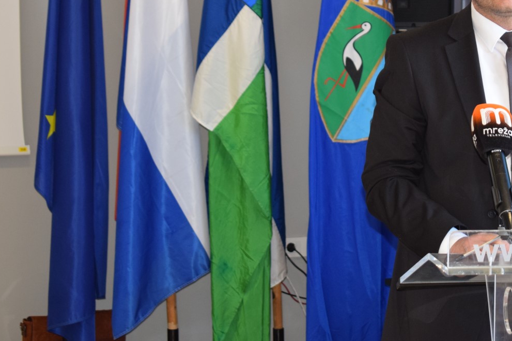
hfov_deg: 15.1
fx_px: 1918
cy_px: 84
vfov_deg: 10.2
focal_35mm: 135
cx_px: 394
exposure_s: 1/80
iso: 800
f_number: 5.6
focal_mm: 55
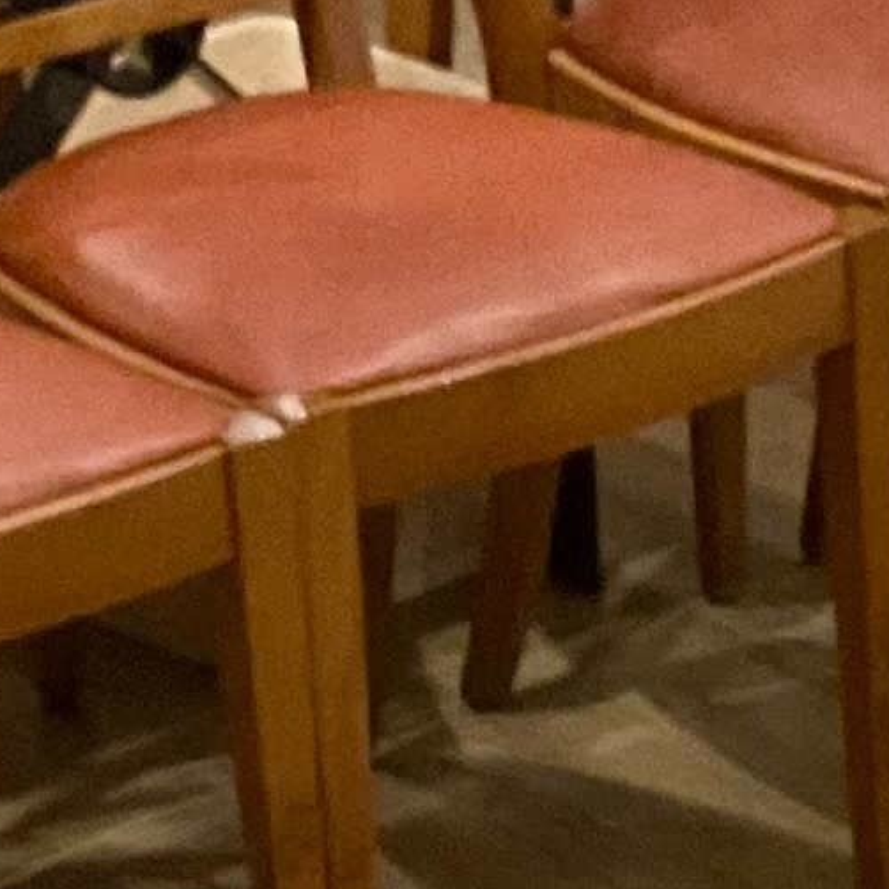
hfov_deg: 8.3
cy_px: 2407
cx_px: 1263
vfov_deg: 7.7
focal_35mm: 206
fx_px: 5985
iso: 250
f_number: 1.8
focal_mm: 3
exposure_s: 1/40
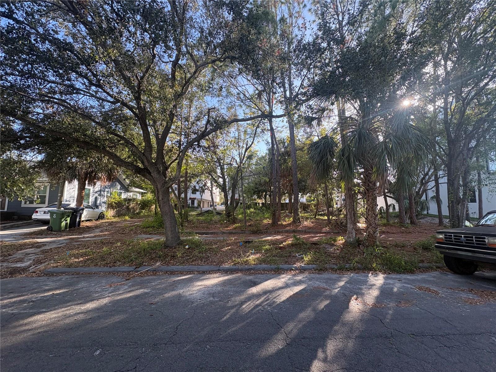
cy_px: 186
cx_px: 248
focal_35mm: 14
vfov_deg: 85.7
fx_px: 201
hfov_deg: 102.1
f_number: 2.2
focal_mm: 2.22
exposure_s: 1/307
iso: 64
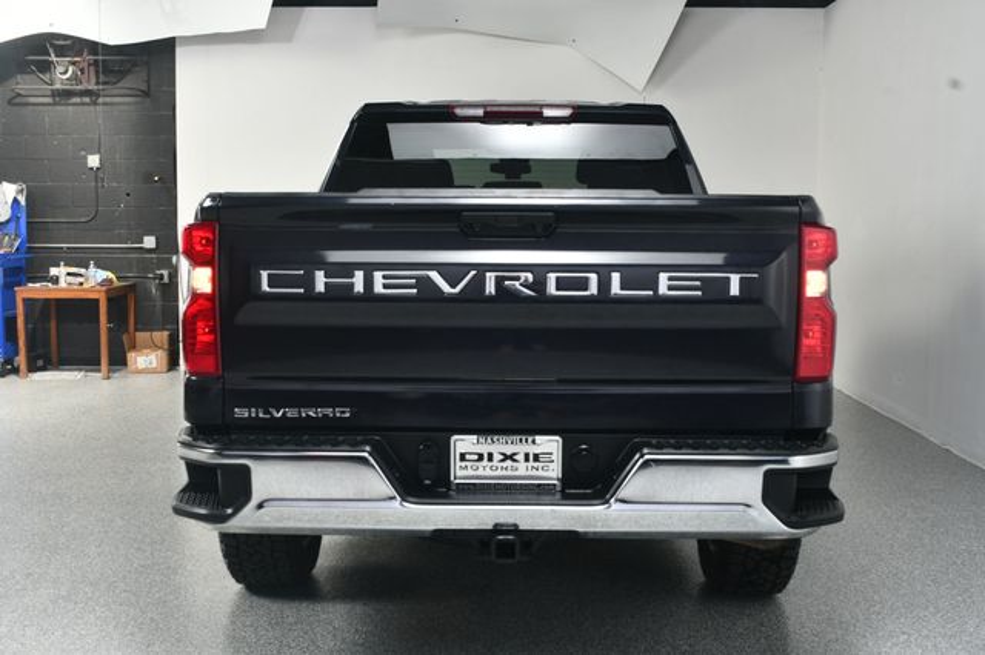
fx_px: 1231
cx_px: 492
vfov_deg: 29.8
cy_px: 328
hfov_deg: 43.6
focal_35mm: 45
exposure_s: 1/160
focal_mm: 30
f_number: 10
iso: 100
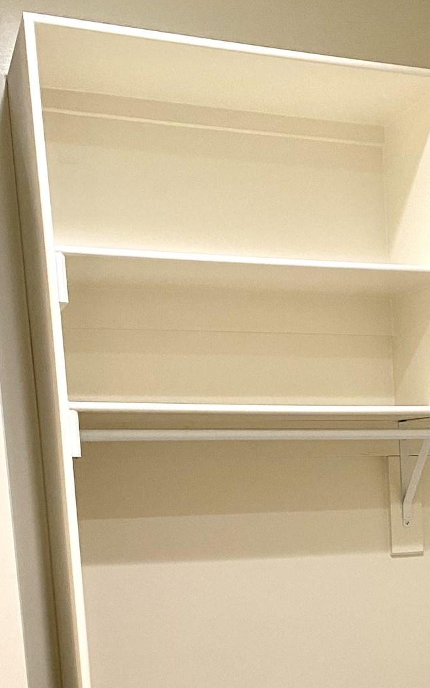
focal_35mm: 61
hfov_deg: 20.3
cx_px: 478
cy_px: 690
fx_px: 1143
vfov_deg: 31.0
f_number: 1.8
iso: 160
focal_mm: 4.25
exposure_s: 1/60
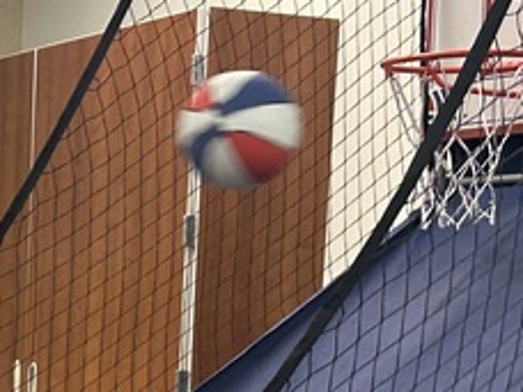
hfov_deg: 17.4
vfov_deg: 13.2
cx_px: -94
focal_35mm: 108
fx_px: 1632
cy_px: 511
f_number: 1.78
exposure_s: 1/60
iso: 125
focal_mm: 6.86
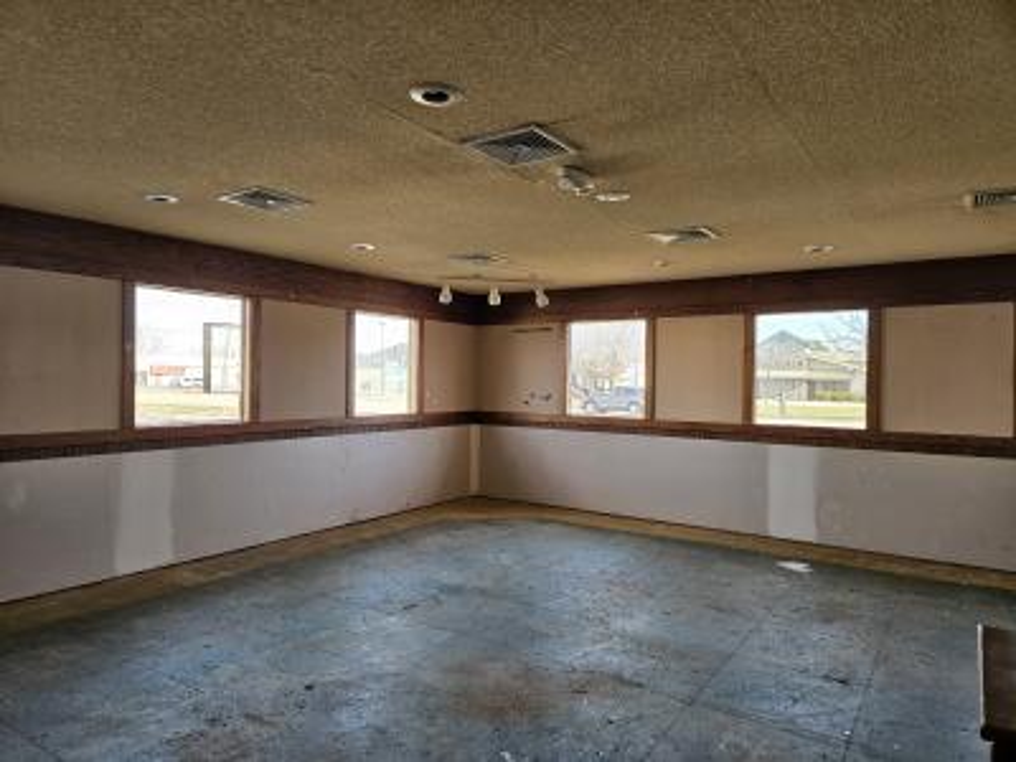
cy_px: 381
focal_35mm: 23
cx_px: 508
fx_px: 675
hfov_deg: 73.9
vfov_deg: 58.9
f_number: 1.8
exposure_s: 1/207
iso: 200
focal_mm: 5.4
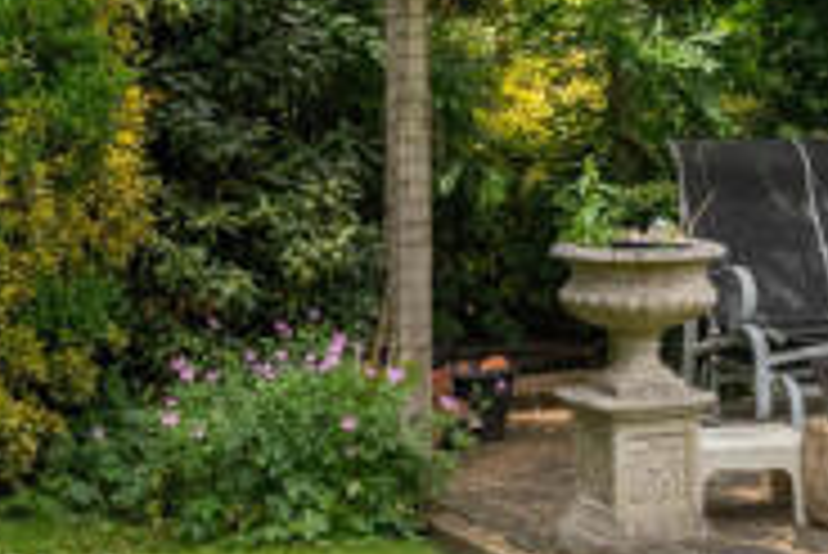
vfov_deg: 15.4
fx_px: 2049
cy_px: 191
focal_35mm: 89
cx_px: 752
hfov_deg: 22.3
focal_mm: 25
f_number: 7.1
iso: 1000
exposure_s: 1/2000
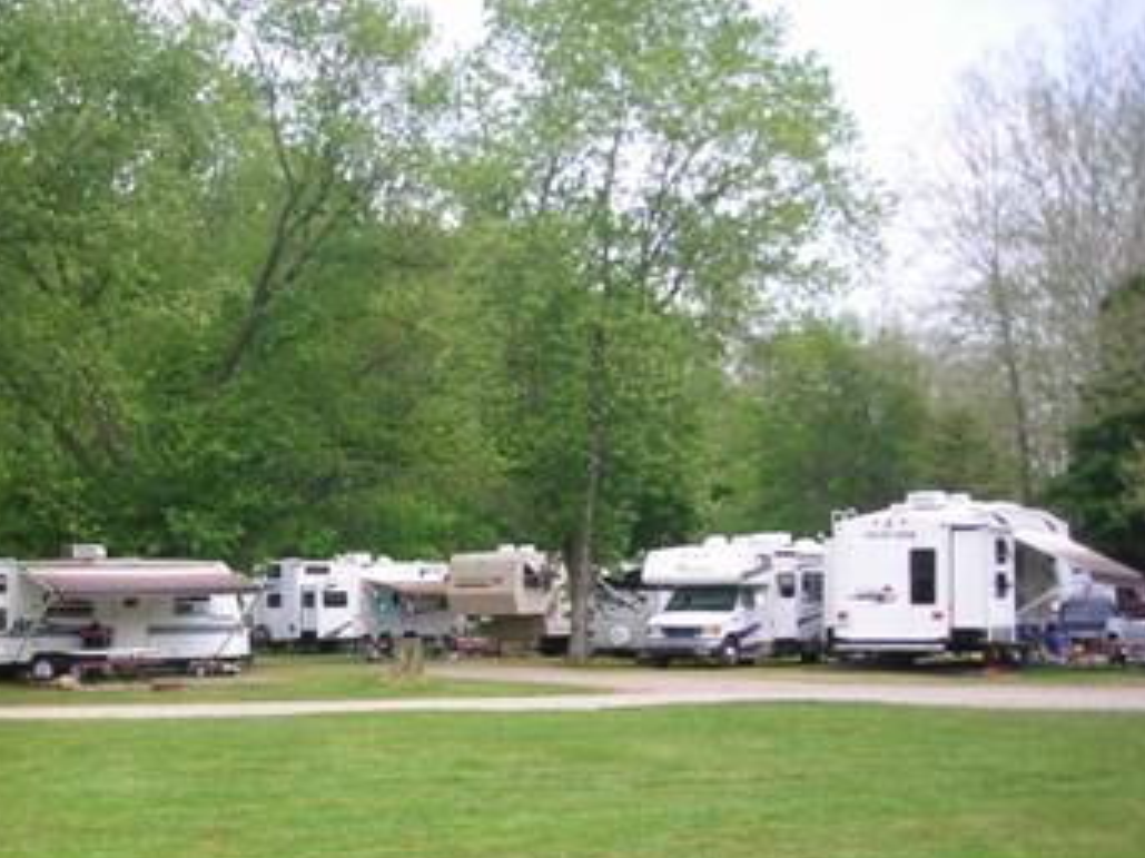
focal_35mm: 57
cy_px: 641
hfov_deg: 33.2
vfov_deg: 25.3
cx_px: 299
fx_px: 1885
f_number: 3.2
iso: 50
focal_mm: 6.3
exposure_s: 1/228
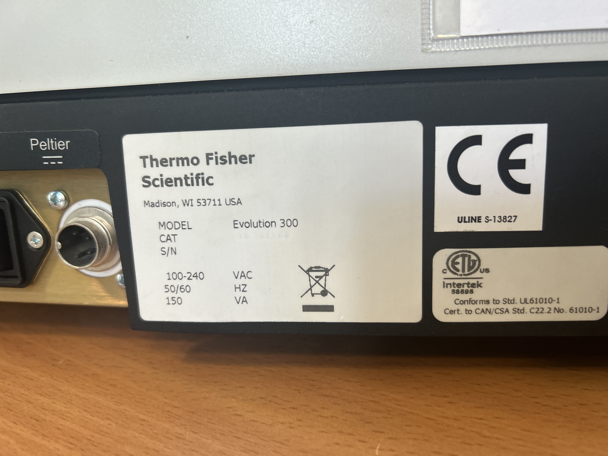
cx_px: 304
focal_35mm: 26
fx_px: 457
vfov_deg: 53.1
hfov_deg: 67.3
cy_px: 228
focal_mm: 5.7
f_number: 1.5
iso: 125
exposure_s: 1/50
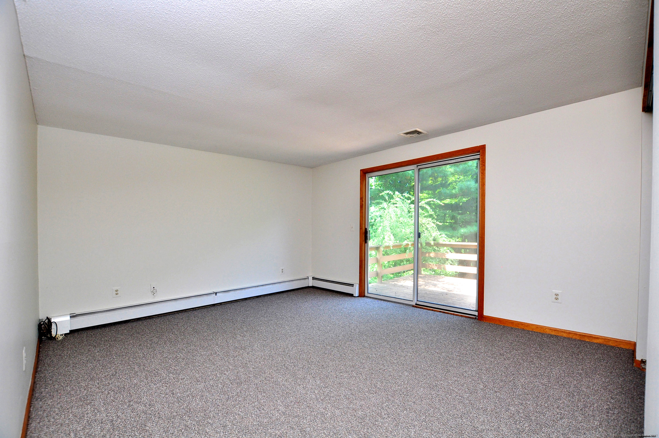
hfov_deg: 100.5
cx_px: 330
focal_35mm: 15
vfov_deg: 77.2
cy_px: 219
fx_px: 274
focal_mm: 10
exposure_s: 1/100
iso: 500
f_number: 5
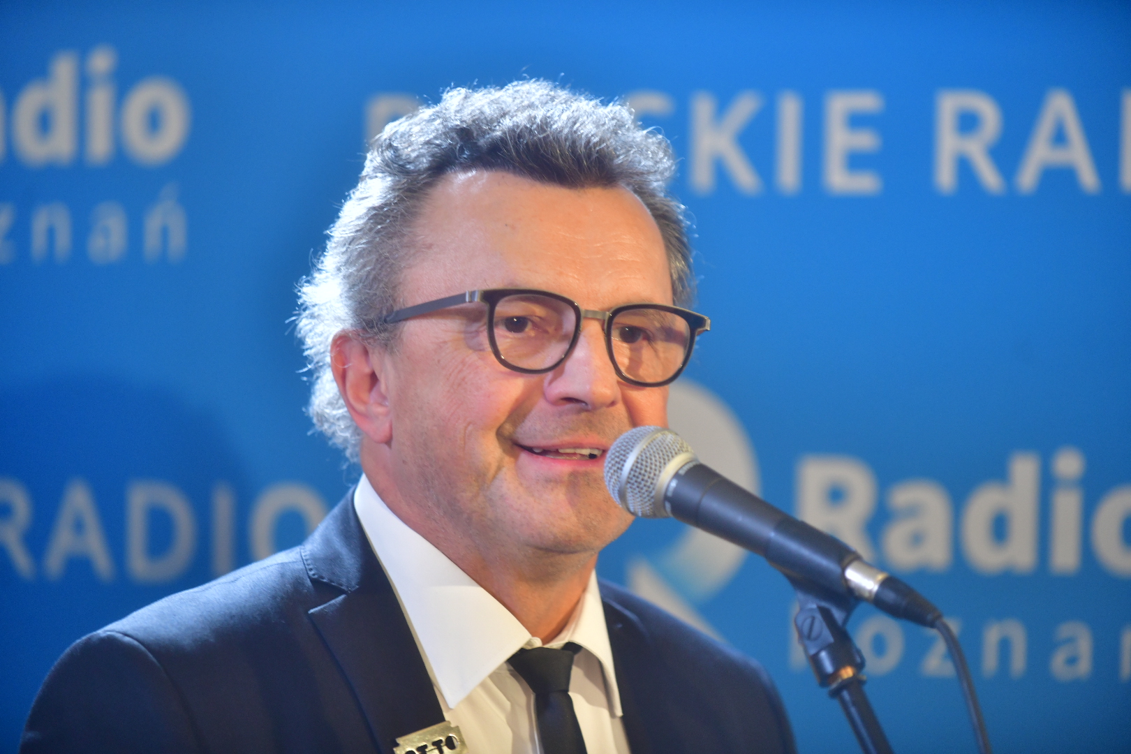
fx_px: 5026
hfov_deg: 12.8
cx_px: 566
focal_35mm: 160
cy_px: 377
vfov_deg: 8.6
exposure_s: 1/100
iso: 1000
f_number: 2.8
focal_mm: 160
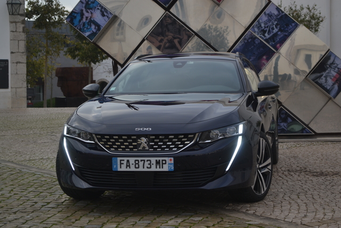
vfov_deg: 16.6
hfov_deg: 24.6
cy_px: 114
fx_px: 782
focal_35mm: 82
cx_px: 170
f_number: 5.6
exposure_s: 1/125
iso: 100
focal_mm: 55
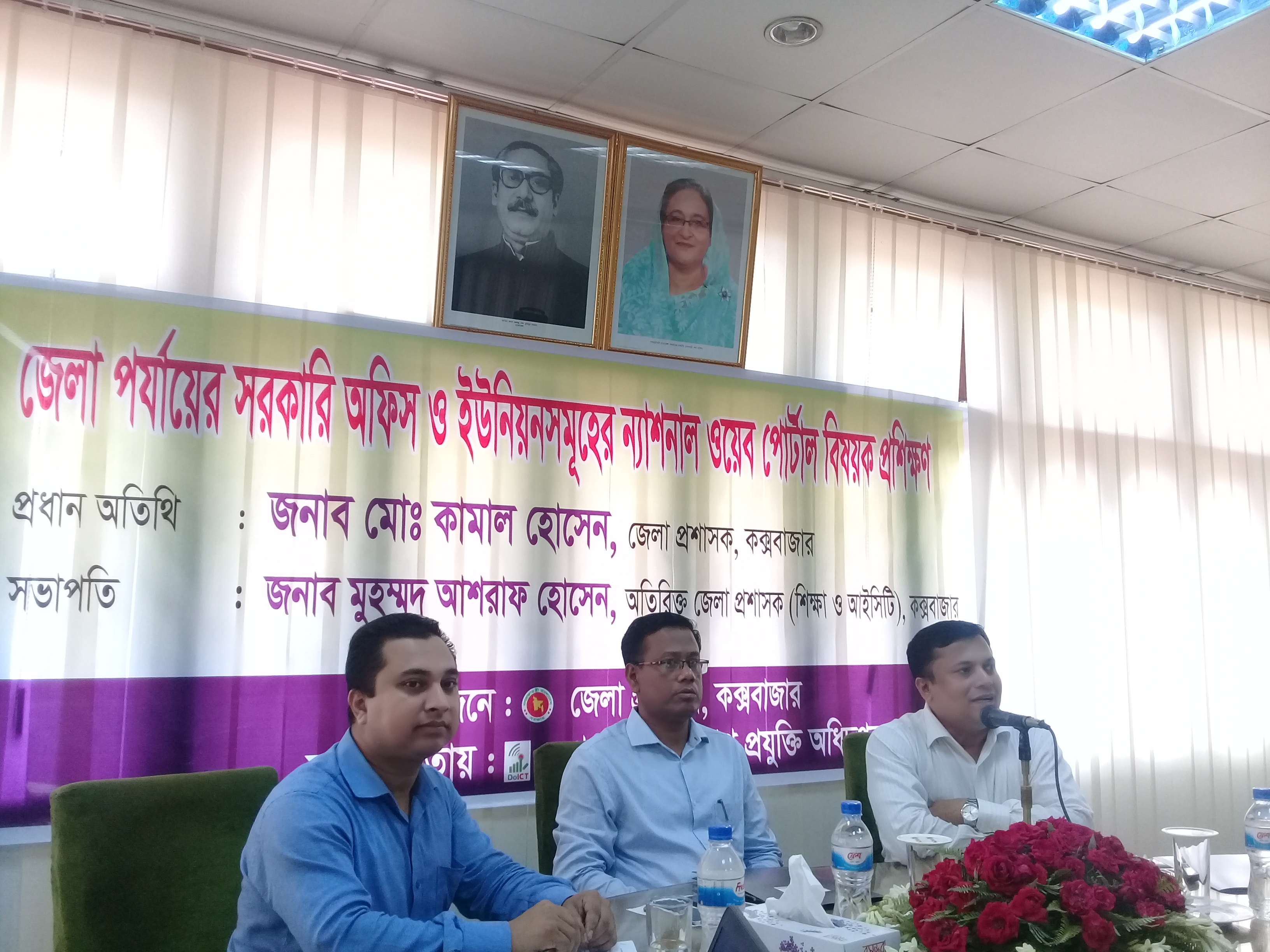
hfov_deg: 58.4
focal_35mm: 31
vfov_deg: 45.4
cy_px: 476
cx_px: 635
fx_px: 1137
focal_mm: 3.3
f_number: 2.2
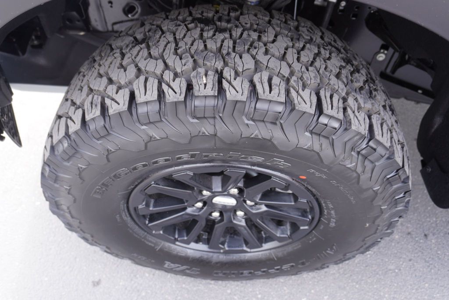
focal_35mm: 30
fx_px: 374
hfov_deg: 61.9
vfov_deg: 43.7
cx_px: 224
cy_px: 150
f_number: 4
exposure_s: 1/60
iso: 160
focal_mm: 20
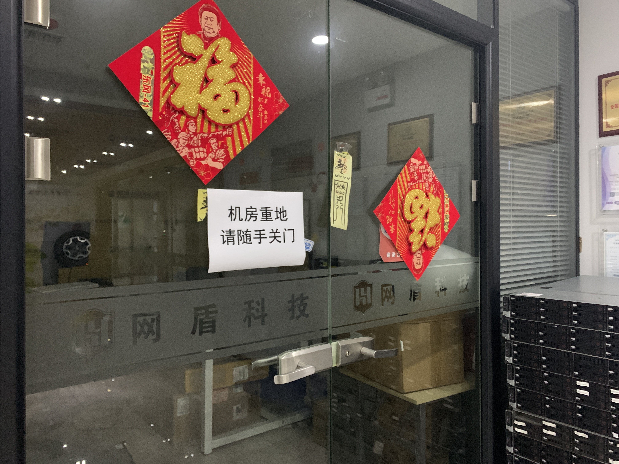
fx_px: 465
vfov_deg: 53.1
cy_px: 232
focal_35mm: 26
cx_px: 310
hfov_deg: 67.3
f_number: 1.8
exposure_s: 1/25
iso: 640
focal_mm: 4.25
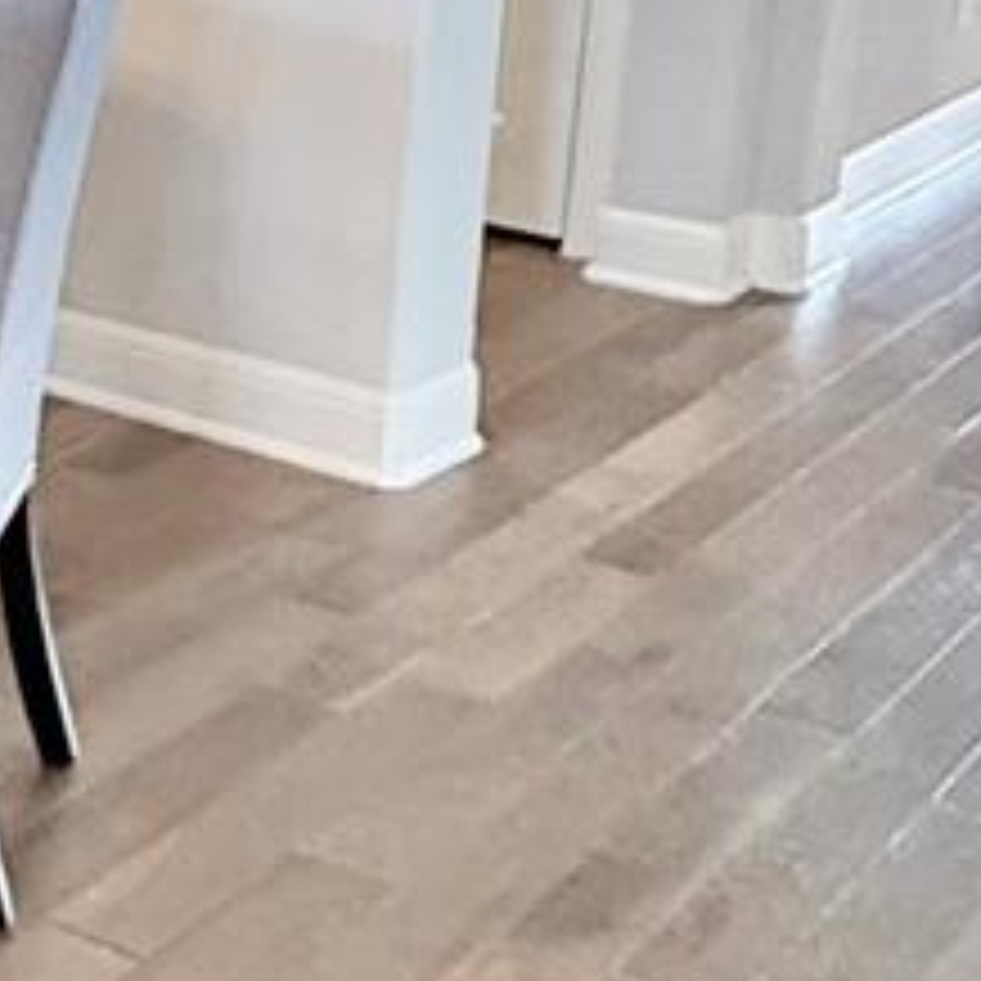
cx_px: -338
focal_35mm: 87
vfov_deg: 19.8
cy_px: 216
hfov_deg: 18.4
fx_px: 2789
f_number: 2.2
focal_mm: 2.22
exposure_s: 1/60
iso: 400
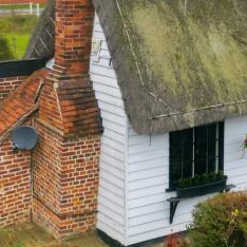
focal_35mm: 93
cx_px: 306
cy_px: -48
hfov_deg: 17.7
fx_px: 751
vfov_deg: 17.8
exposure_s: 1/1500
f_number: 1.7
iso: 110
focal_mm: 6.7
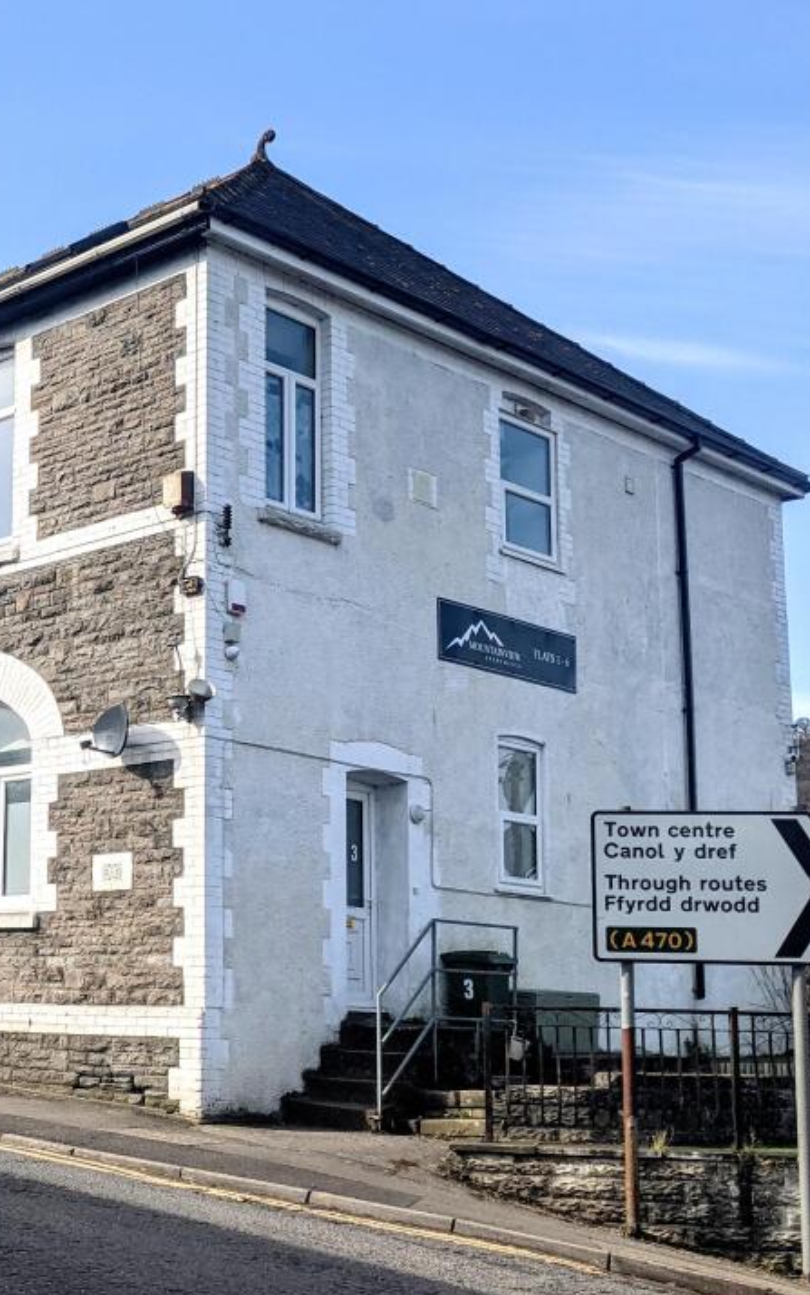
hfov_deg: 29.8
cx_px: 65
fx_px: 1448
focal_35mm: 41
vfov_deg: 48.2
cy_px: 667
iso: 70
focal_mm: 4.38
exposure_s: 1/2611
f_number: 1.73
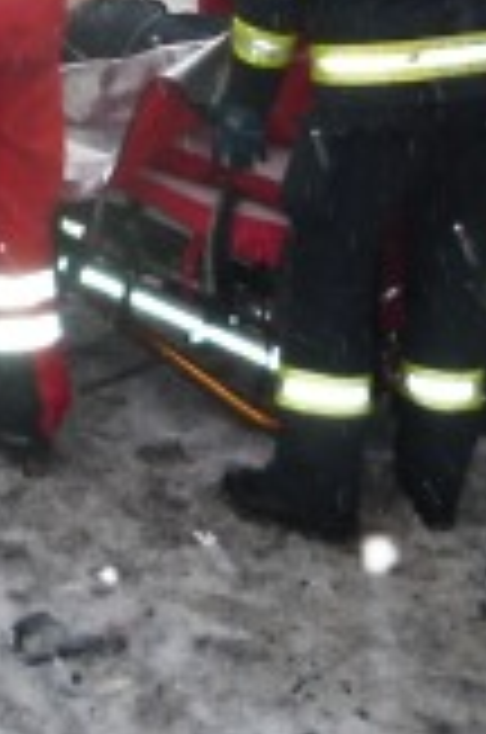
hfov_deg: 20.7
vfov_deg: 30.1
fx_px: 1301
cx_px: 54
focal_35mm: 64
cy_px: 68
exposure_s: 1/100
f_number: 2.8
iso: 100
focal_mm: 4.4
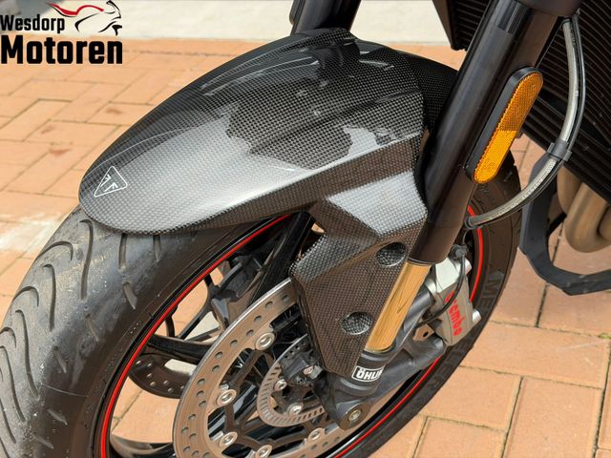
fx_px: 847
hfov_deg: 39.7
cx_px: 306
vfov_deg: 30.3
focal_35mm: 48
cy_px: 229
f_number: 1.78
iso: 64
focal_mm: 6.76
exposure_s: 1/620
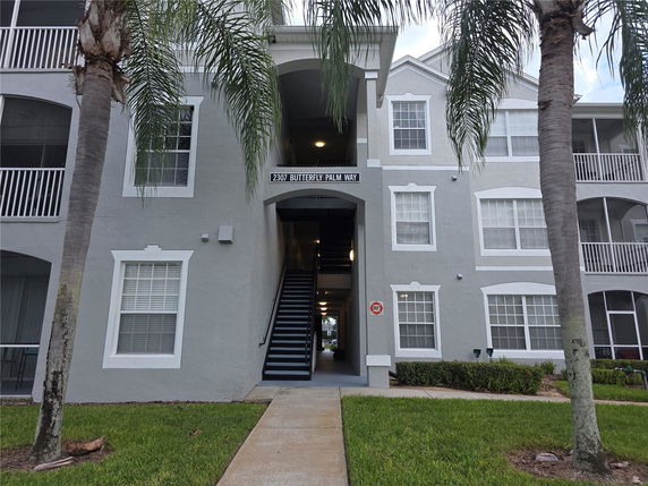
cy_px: 243
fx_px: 431
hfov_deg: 73.9
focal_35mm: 23
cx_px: 324
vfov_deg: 58.9
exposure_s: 1/60
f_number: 1.7
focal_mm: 6.3
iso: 12
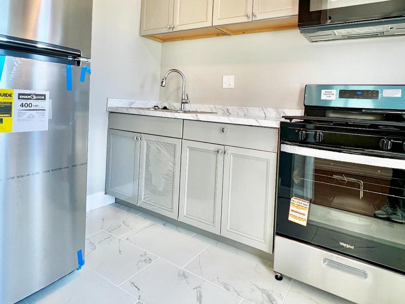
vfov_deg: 64.4
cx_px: 231
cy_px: 104
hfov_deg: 81.2
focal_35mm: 20
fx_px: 234
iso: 160
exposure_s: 1/120
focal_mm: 1.57
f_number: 1.8
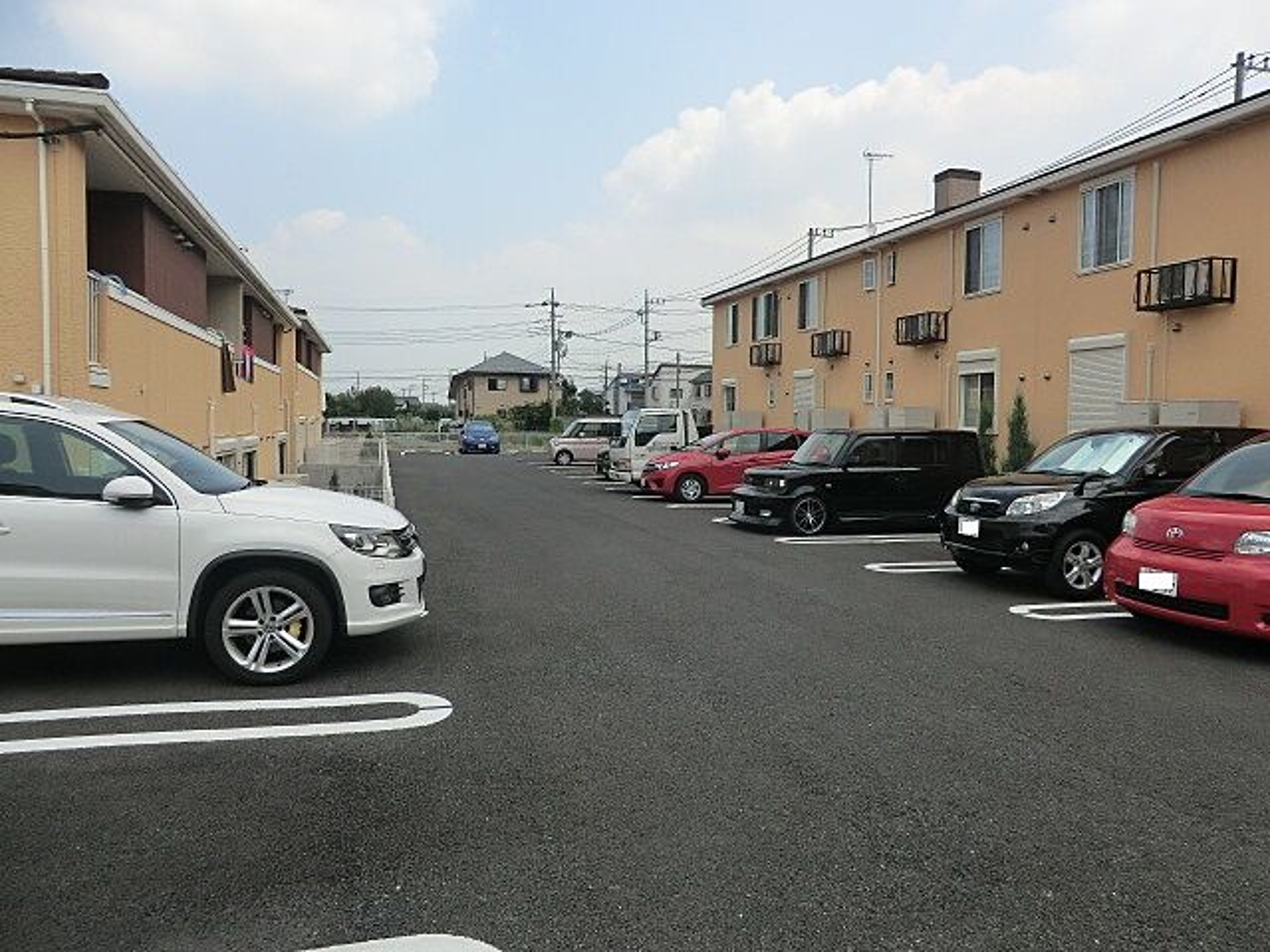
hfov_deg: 71.6
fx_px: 881
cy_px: 476
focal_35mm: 24
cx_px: 635
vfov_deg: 56.8
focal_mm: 4.3
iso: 80
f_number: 7.5
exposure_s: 1/200
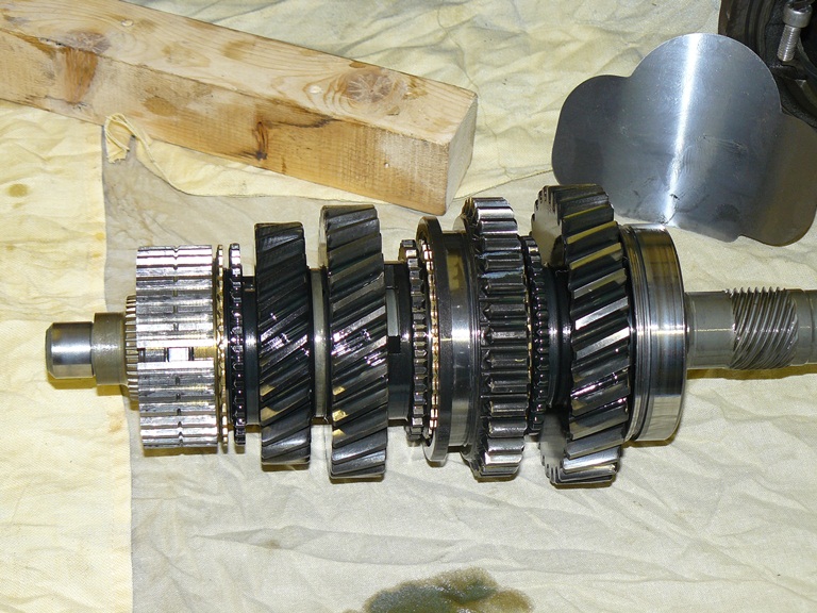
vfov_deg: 18.7
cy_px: 306
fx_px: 1865
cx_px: 408
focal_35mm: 79
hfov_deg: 24.7
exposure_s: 1/30
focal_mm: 13.1
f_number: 3.2
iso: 100
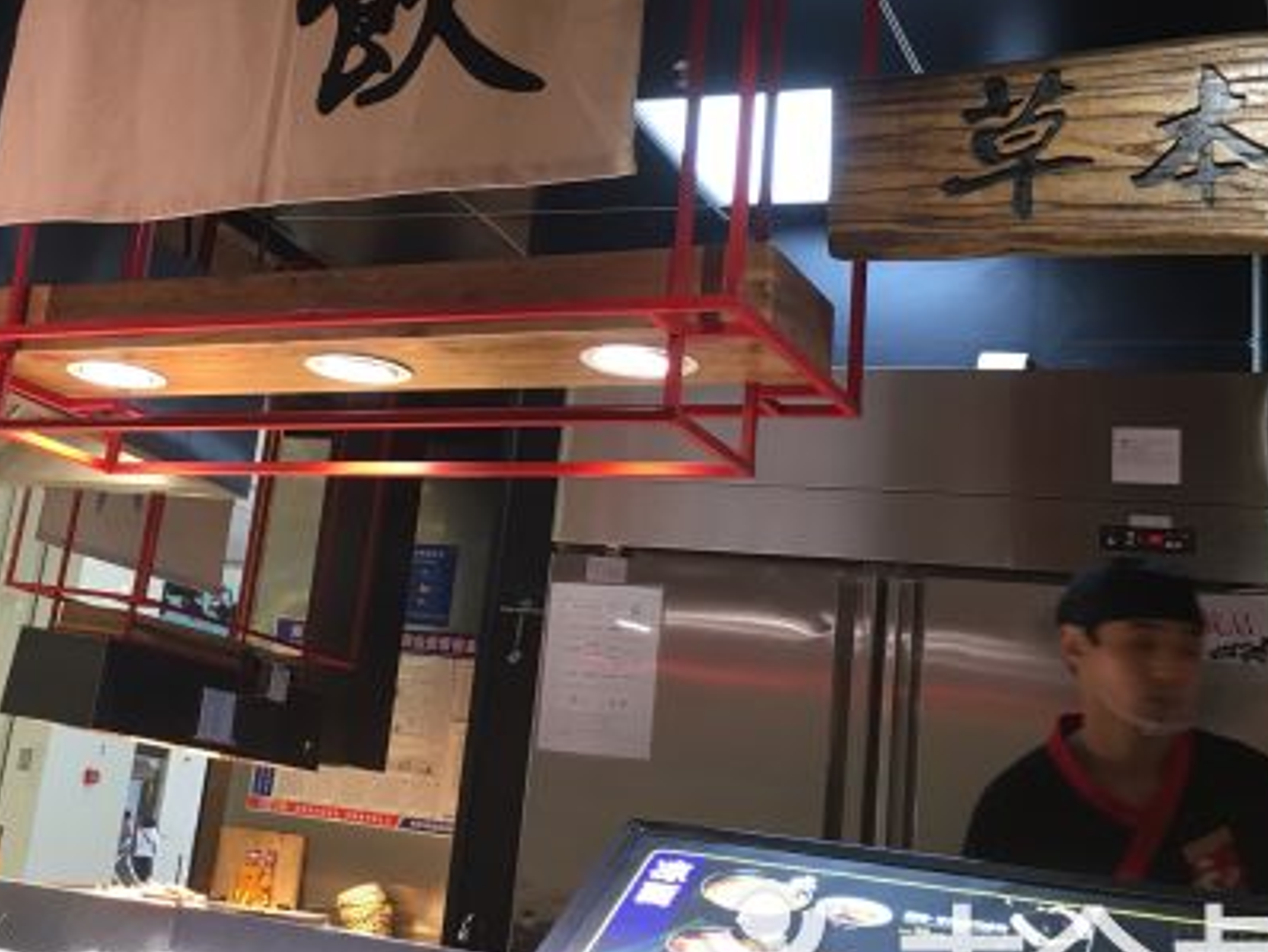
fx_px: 1869
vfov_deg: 28.4
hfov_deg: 37.0
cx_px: 392
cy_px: 298
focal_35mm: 51
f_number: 2.2
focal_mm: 4.15
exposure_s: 1/17
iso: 40
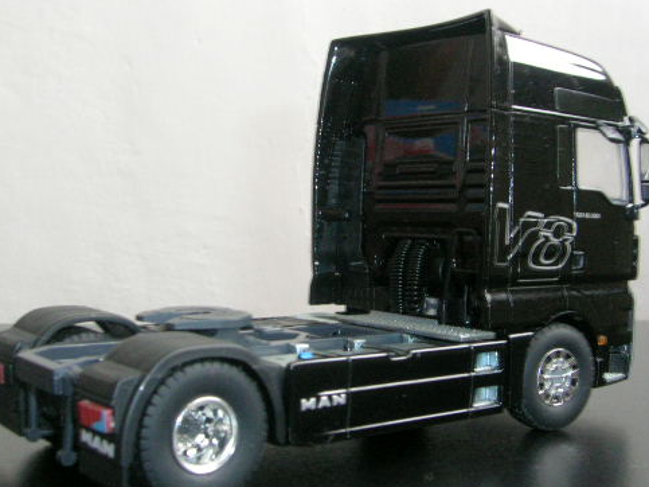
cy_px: 245
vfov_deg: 27.5
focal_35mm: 53
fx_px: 993
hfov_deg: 36.2
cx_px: 332
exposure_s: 1/2.8
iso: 200
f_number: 5
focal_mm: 6.1
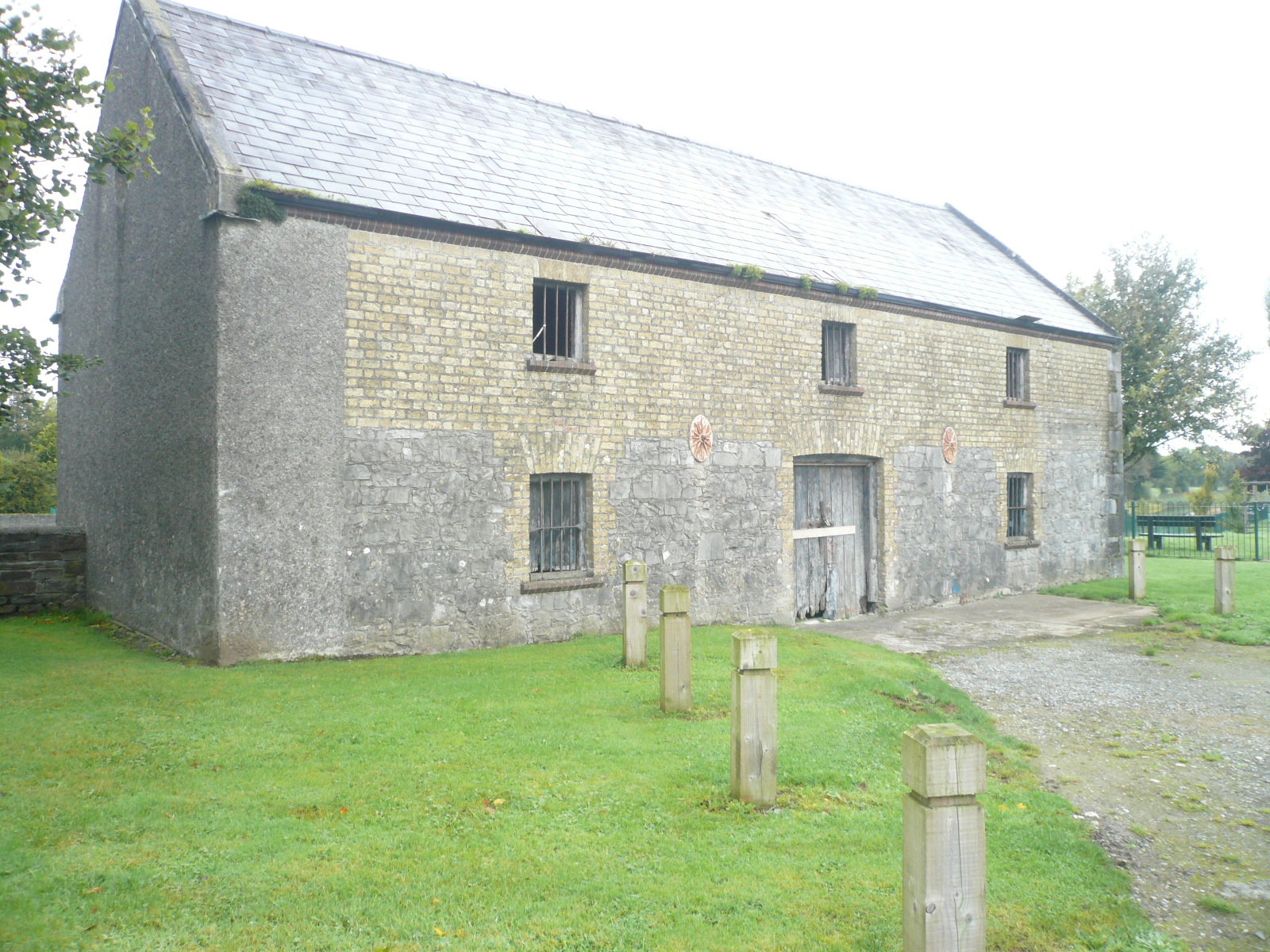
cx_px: 635
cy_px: 476
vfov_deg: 49.7
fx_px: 1027
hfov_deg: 63.4
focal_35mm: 28
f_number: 2.8
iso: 100
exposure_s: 1/100
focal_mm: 4.6
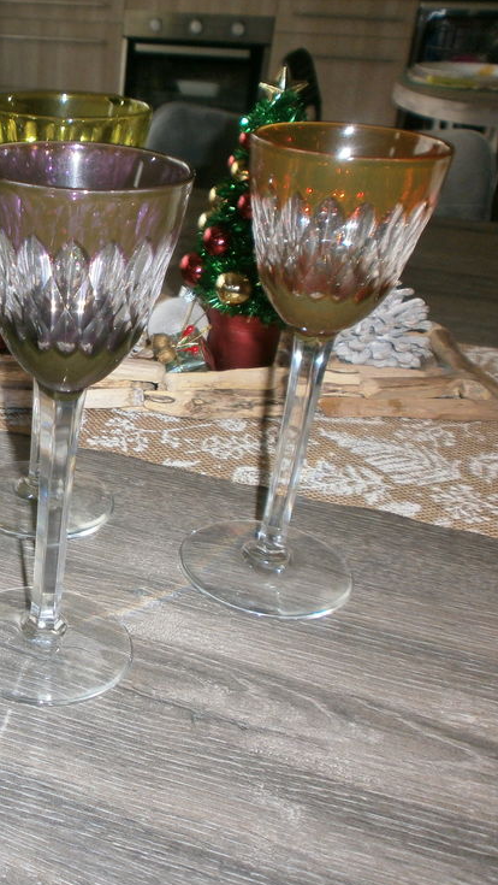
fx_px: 938
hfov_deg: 27.5
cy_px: 447
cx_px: -35
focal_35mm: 40
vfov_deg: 50.5
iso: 125
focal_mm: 4.8
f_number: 2.9
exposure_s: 1/30
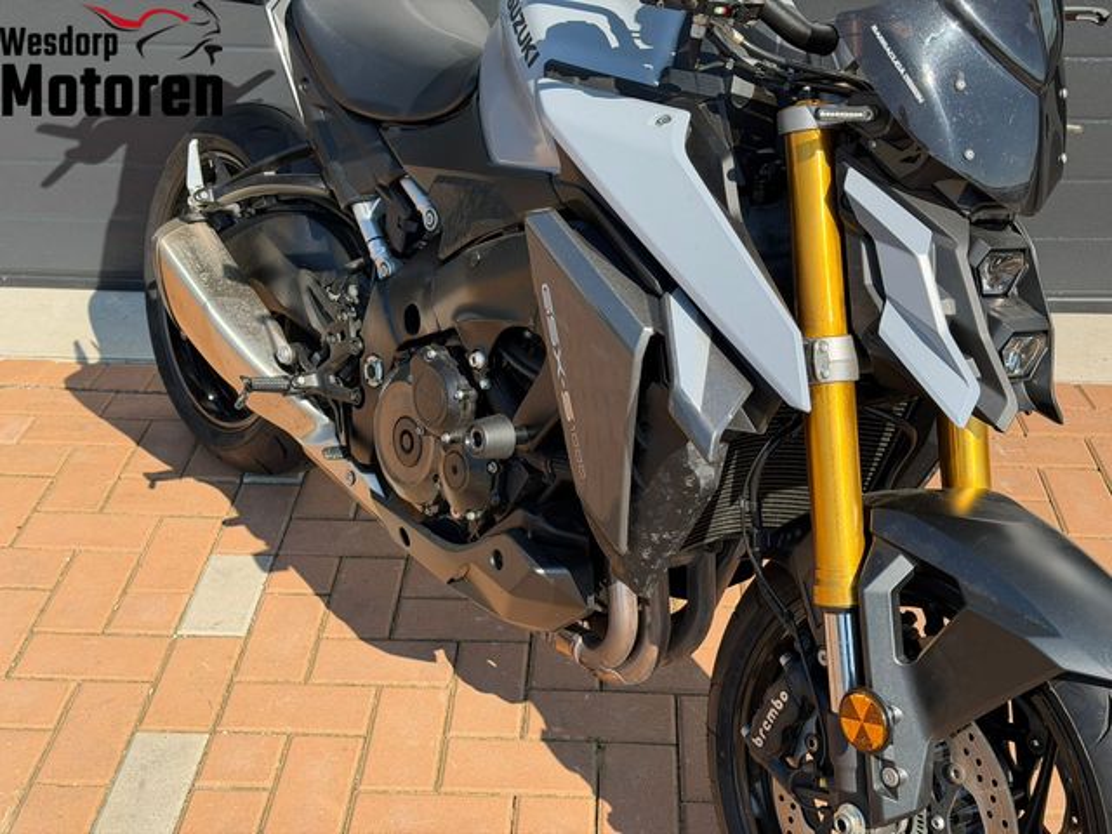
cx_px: 556
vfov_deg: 30.3
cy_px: 417
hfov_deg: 39.7
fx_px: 1542
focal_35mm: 48
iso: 80
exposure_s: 1/2976
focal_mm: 6.76
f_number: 1.78
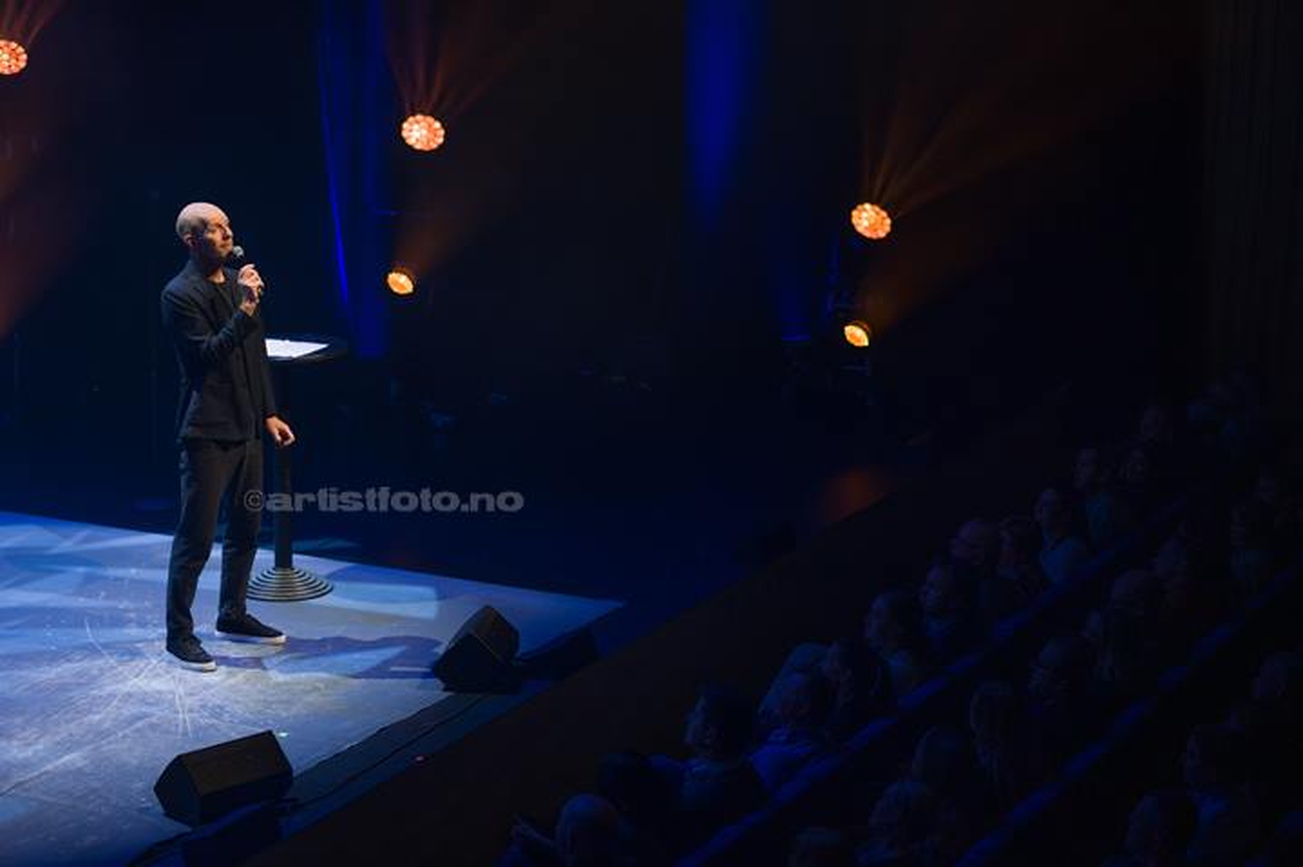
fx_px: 3074
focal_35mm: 85
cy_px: 434
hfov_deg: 23.9
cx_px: 652
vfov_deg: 16.0
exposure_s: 1/320
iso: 320
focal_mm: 85
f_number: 1.8
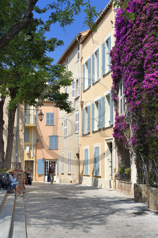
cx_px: 79
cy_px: 119
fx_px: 316
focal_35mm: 48
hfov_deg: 28.1
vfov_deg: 41.1
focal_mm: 48
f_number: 6.3
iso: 200
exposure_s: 1/1250
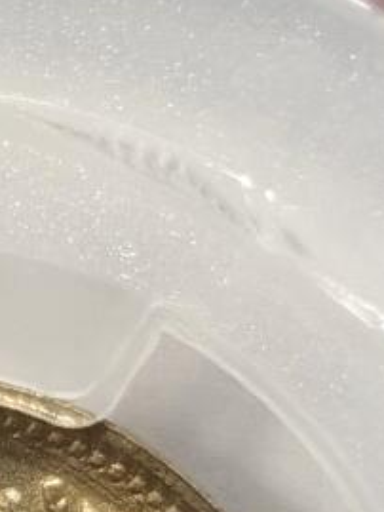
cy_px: 327
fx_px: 5335
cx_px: -103
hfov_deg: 4.1
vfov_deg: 5.5
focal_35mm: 361
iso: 125
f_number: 16
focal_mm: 5.56
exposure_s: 1/100
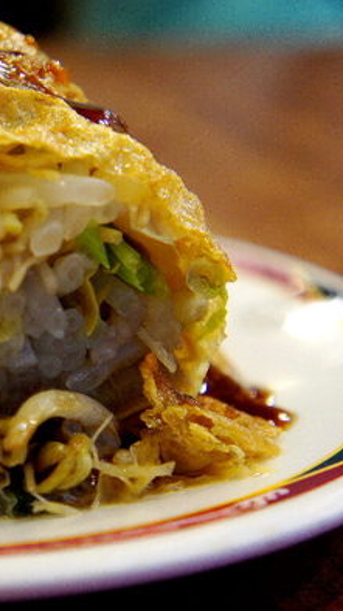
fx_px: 1553
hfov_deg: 12.2
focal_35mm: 96
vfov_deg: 22.3
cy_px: 295
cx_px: -102
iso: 400
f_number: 4.5
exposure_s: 1/30
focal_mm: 37
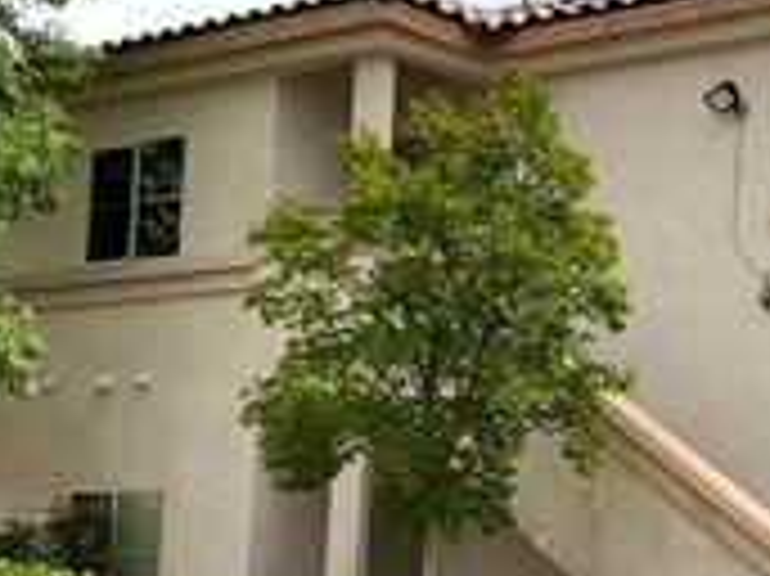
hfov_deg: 22.6
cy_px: 452
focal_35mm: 85
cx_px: 671
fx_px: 1889
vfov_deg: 17.2
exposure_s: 1/2667
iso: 16
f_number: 1.8
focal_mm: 3
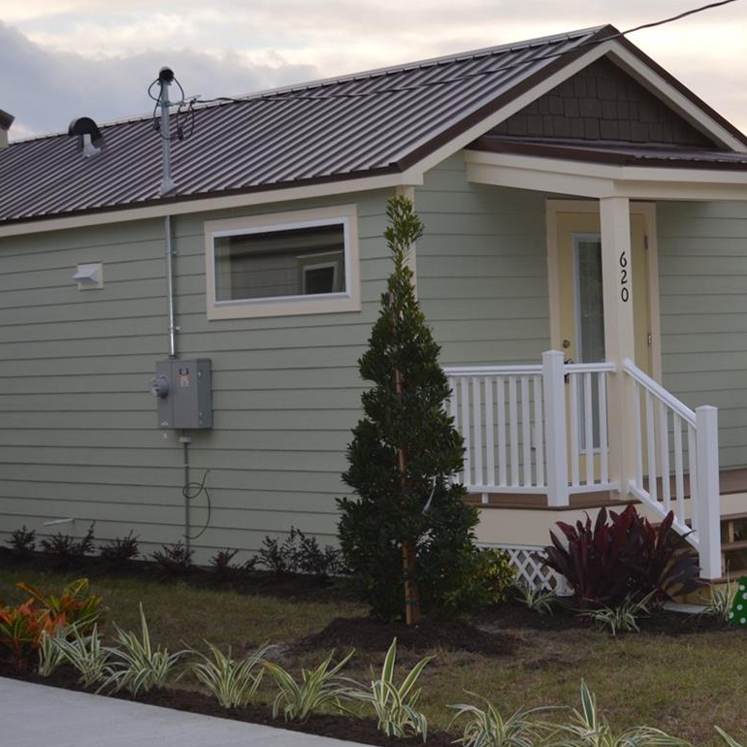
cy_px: 307
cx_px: 742
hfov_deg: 18.8
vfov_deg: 19.3
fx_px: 2197
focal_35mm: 90
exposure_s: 1/125
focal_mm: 34
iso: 250
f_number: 5
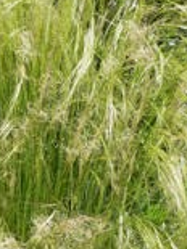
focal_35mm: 198
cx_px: 26
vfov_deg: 10.0
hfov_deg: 7.5
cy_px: 118
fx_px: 1428
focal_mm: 12
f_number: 4
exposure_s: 1/400
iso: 80
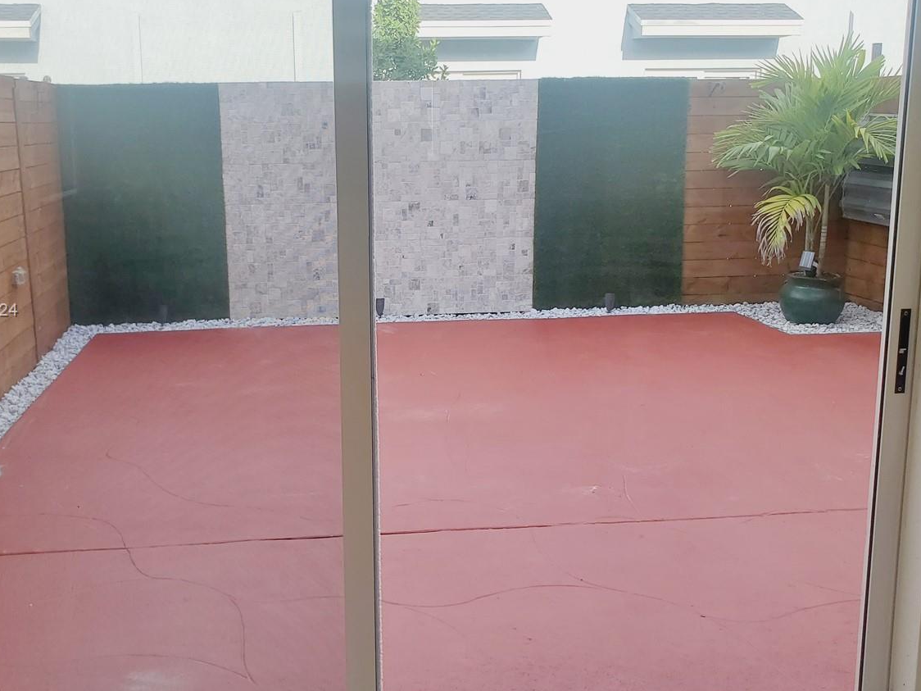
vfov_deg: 38.6
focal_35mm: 37
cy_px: 311
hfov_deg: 50.0
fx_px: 984
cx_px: 411
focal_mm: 4.3
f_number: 2.4
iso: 50
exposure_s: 1/291
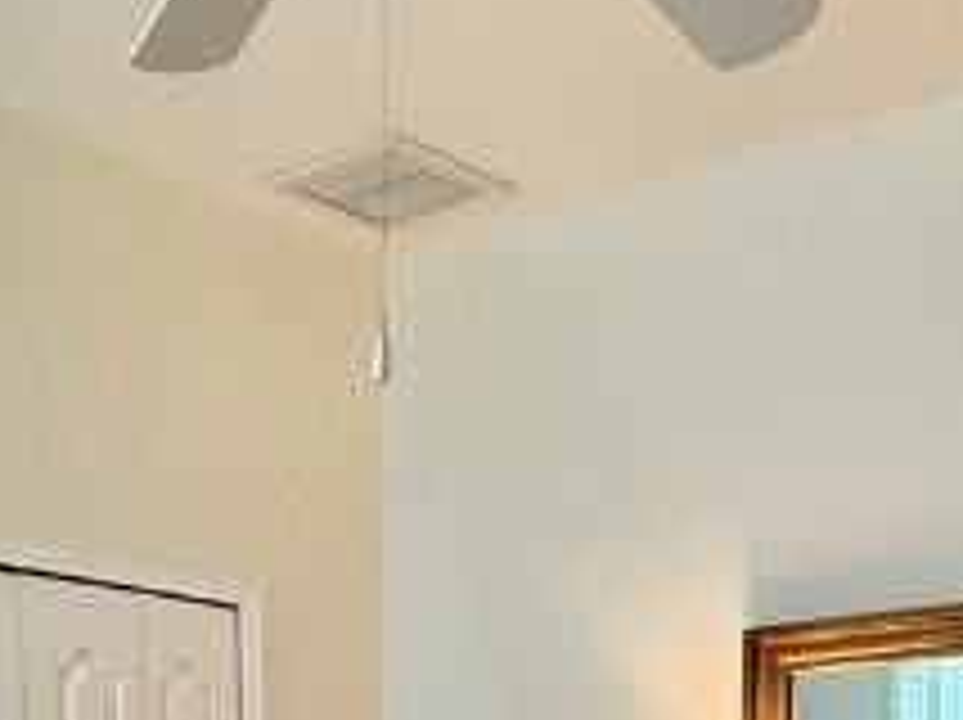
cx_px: 418
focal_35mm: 67
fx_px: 1862
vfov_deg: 17.4
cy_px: 1332
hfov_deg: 29.0
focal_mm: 2.22
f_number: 2.2
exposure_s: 1/60
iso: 320
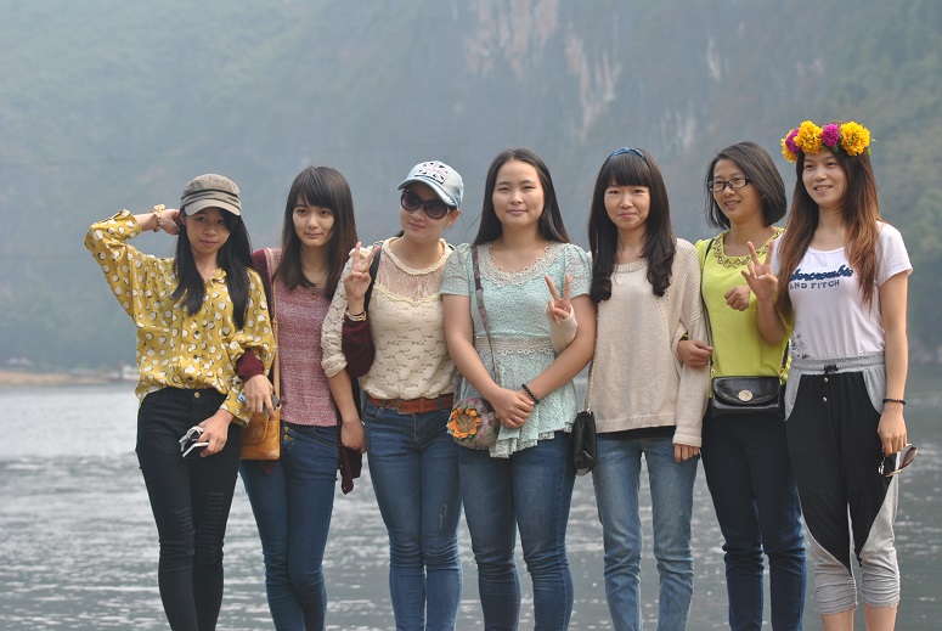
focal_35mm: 105
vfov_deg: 13.1
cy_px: 316
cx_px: 471
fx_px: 2751
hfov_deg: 19.4
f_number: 4.5
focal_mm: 70
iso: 200
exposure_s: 1/320
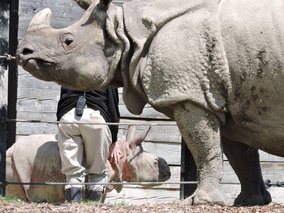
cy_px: 104
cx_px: 161
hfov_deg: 3.8
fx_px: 4234
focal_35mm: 516
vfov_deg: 2.9
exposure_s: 1/320
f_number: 4.9
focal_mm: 77.6
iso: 100
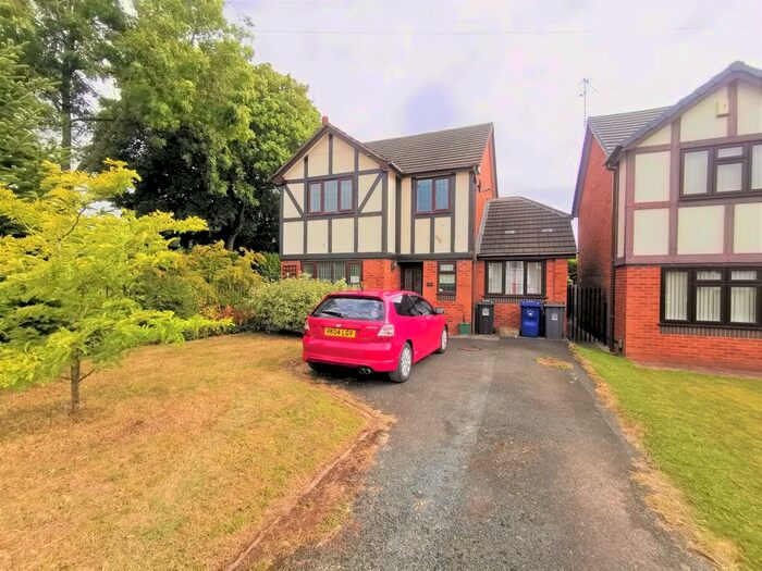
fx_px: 352
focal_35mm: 16
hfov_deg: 94.5
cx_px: 381
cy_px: 286
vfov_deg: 78.1
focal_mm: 2.35
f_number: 2.2
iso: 50
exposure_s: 1/686
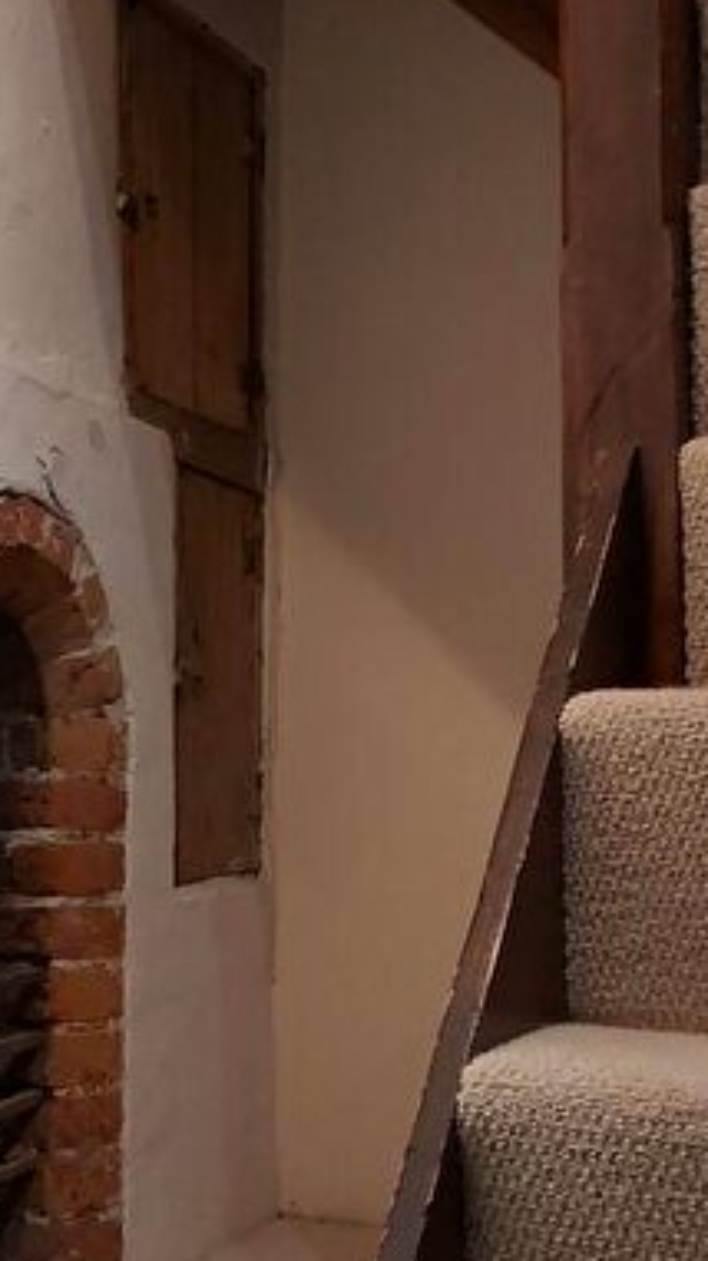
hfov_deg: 22.8
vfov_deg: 39.8
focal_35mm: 52
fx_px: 1737
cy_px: 720
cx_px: 185
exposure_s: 1/50
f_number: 1.7
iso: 250
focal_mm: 3.92
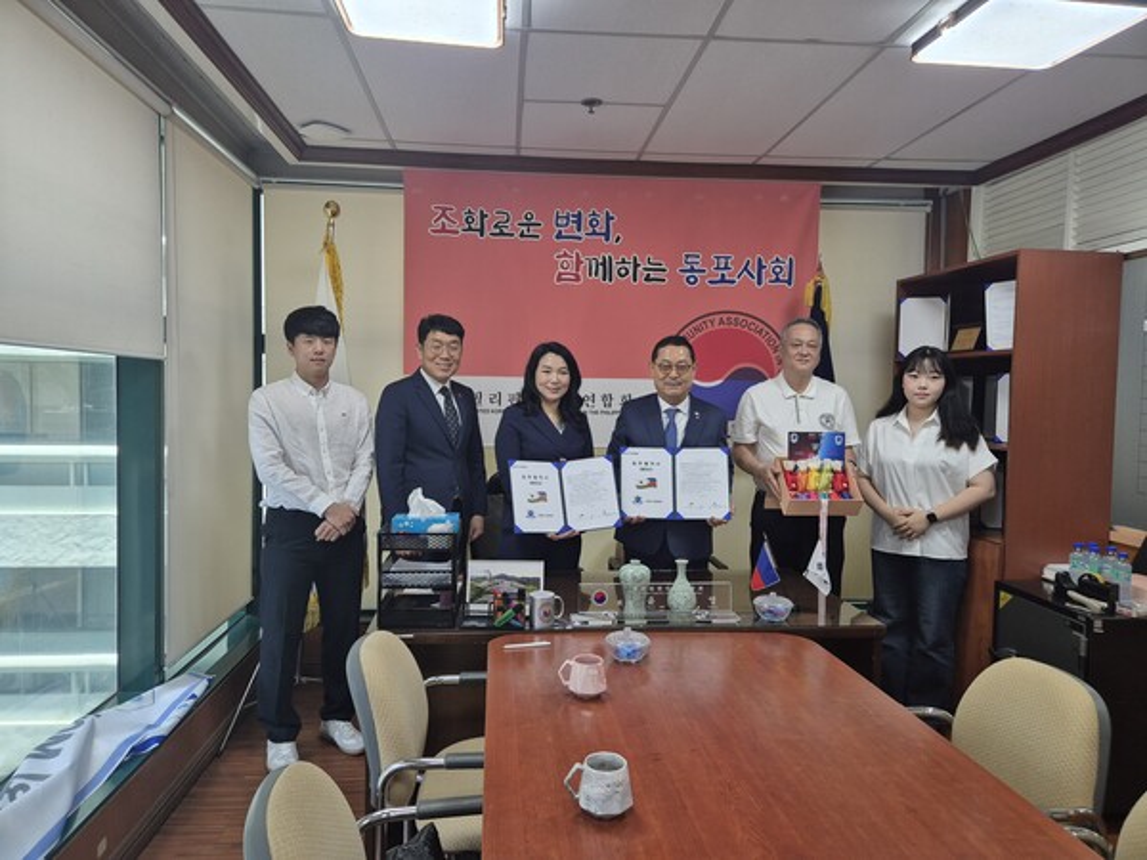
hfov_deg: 73.9
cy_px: 430
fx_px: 762
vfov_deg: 58.9
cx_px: 574
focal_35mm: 23
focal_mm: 5.4
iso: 160
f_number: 1.8
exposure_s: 1/120
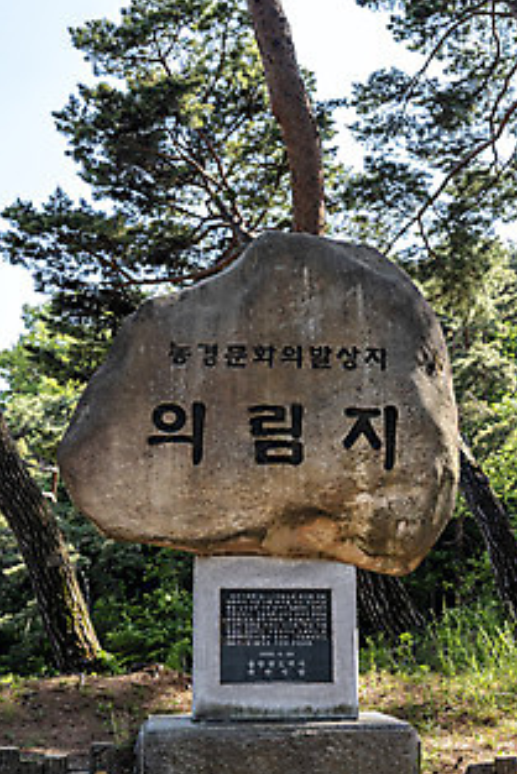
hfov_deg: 29.3
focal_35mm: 46
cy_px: 428
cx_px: 271
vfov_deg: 42.7
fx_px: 990
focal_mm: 36
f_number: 5.6
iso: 100
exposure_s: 1/125
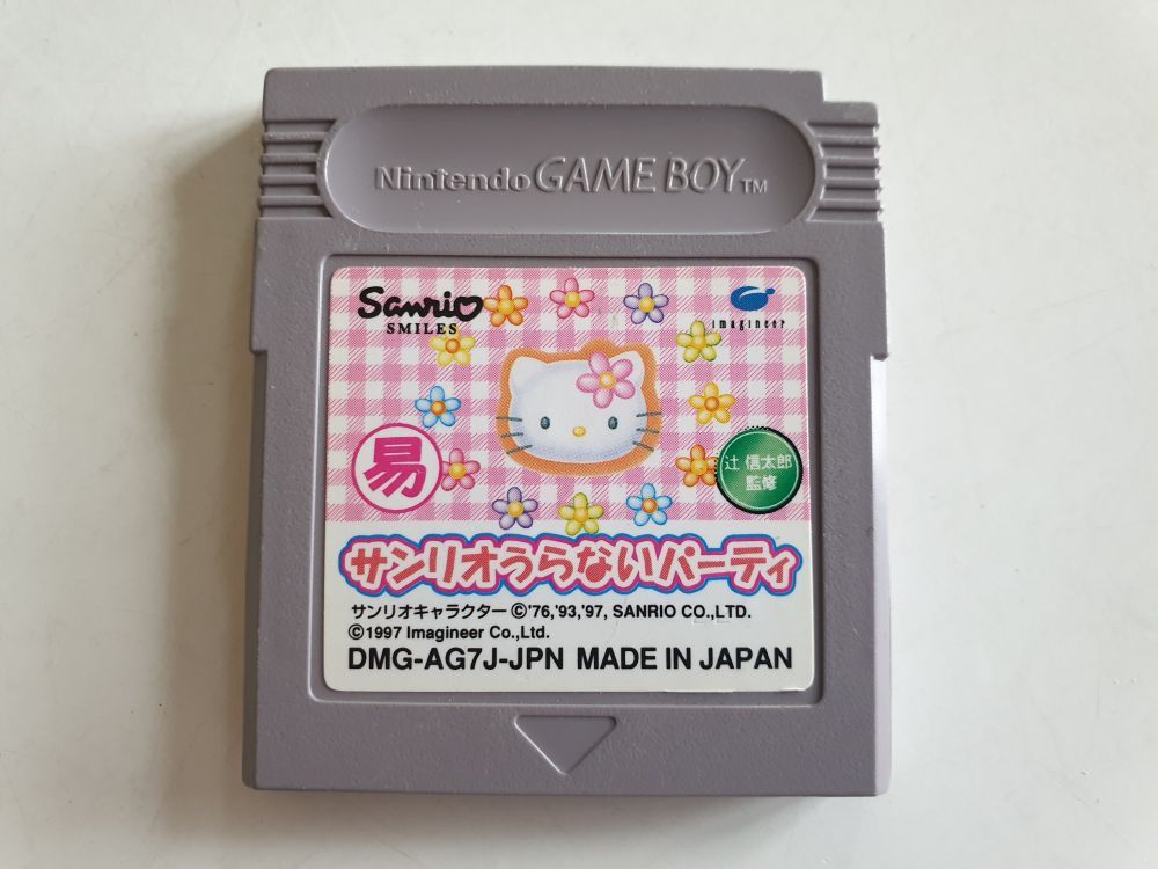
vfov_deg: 53.1
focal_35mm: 26
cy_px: 434
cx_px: 579
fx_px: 870
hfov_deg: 67.3
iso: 320
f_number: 2.4
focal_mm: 4.3
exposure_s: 1/50
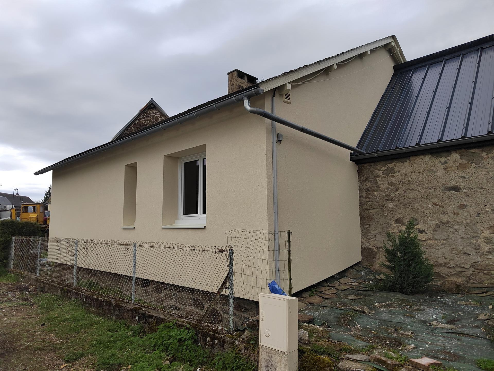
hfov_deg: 73.9
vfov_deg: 58.9
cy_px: 186
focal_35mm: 23
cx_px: 247
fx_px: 328
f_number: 1.9
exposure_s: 1/748
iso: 528
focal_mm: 5.52
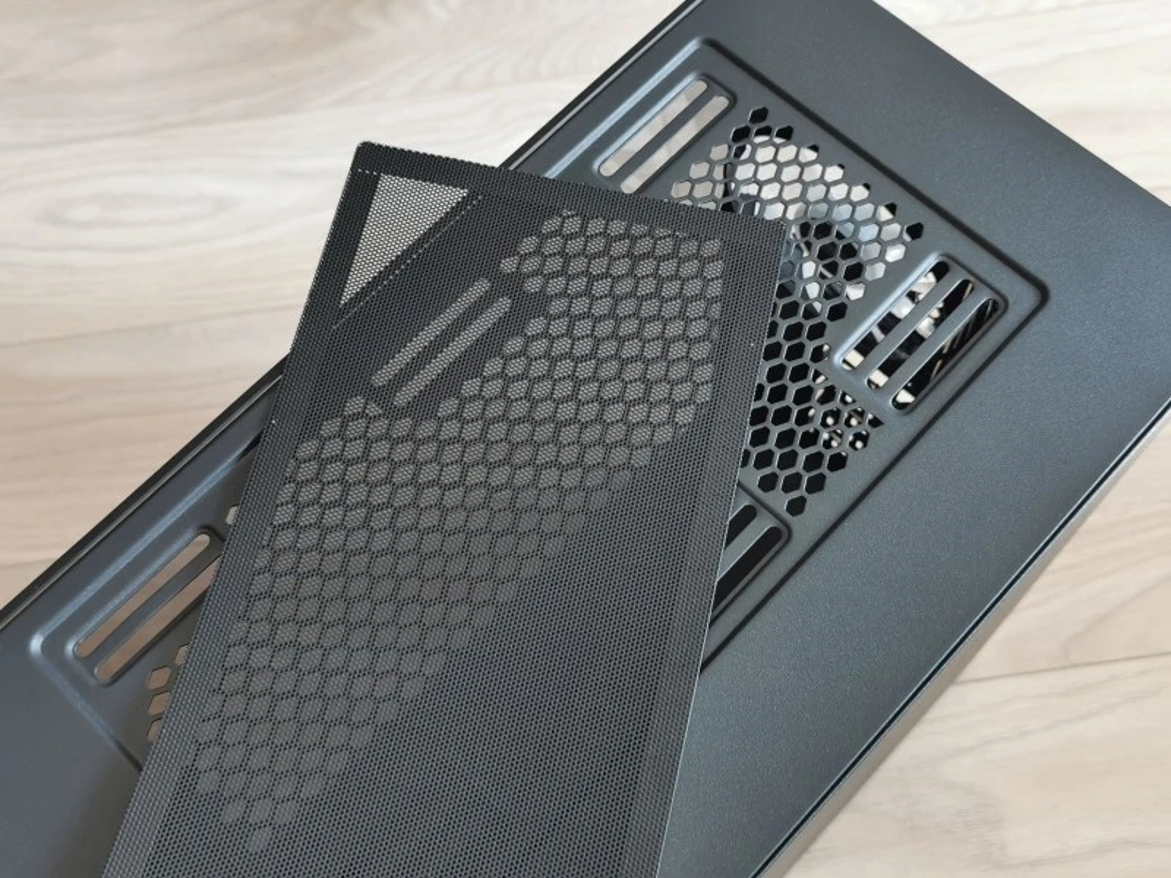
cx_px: 586
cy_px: 439
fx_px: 1455
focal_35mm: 43
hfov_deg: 43.9
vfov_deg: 33.6
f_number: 1.6
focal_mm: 5.56
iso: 125
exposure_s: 1/120
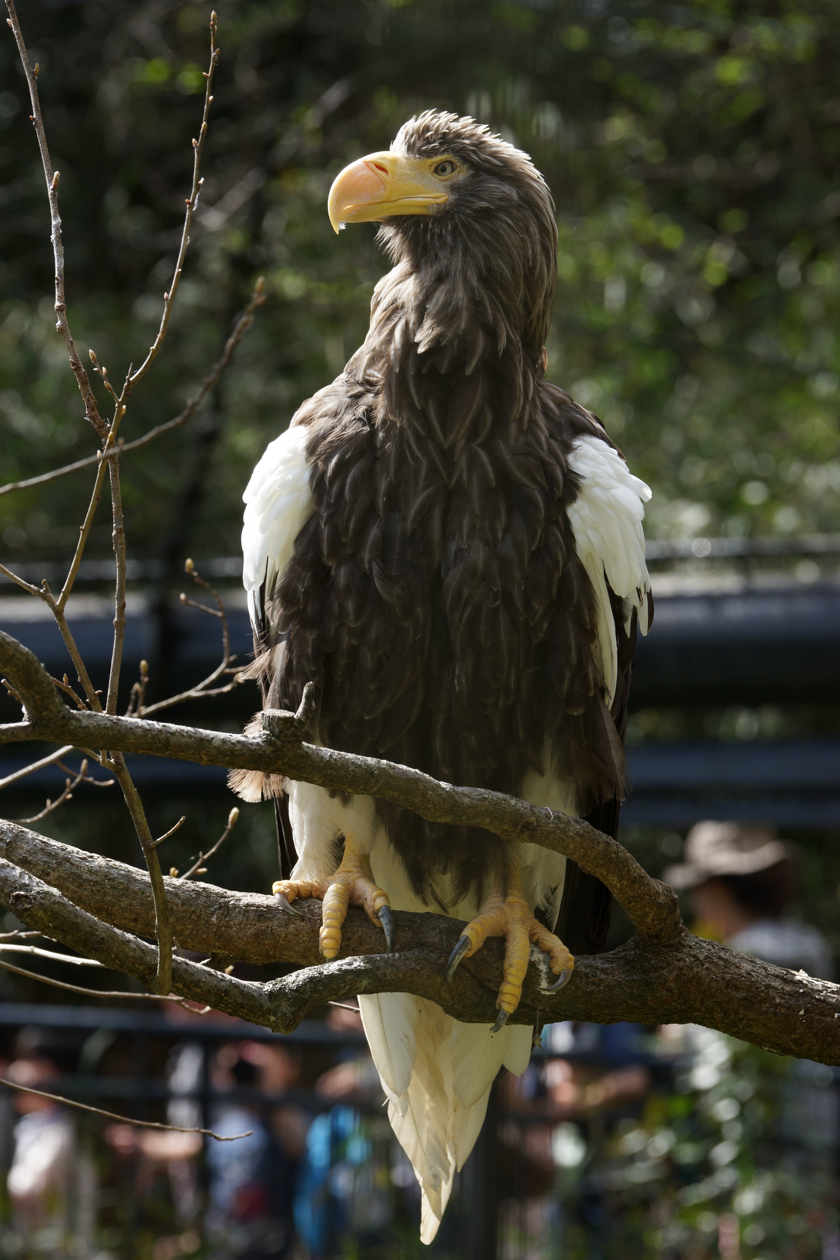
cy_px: 630
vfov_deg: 8.2
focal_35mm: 250
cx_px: 420
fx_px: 8749
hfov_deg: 5.5
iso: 400
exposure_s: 1/200
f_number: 9
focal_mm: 250
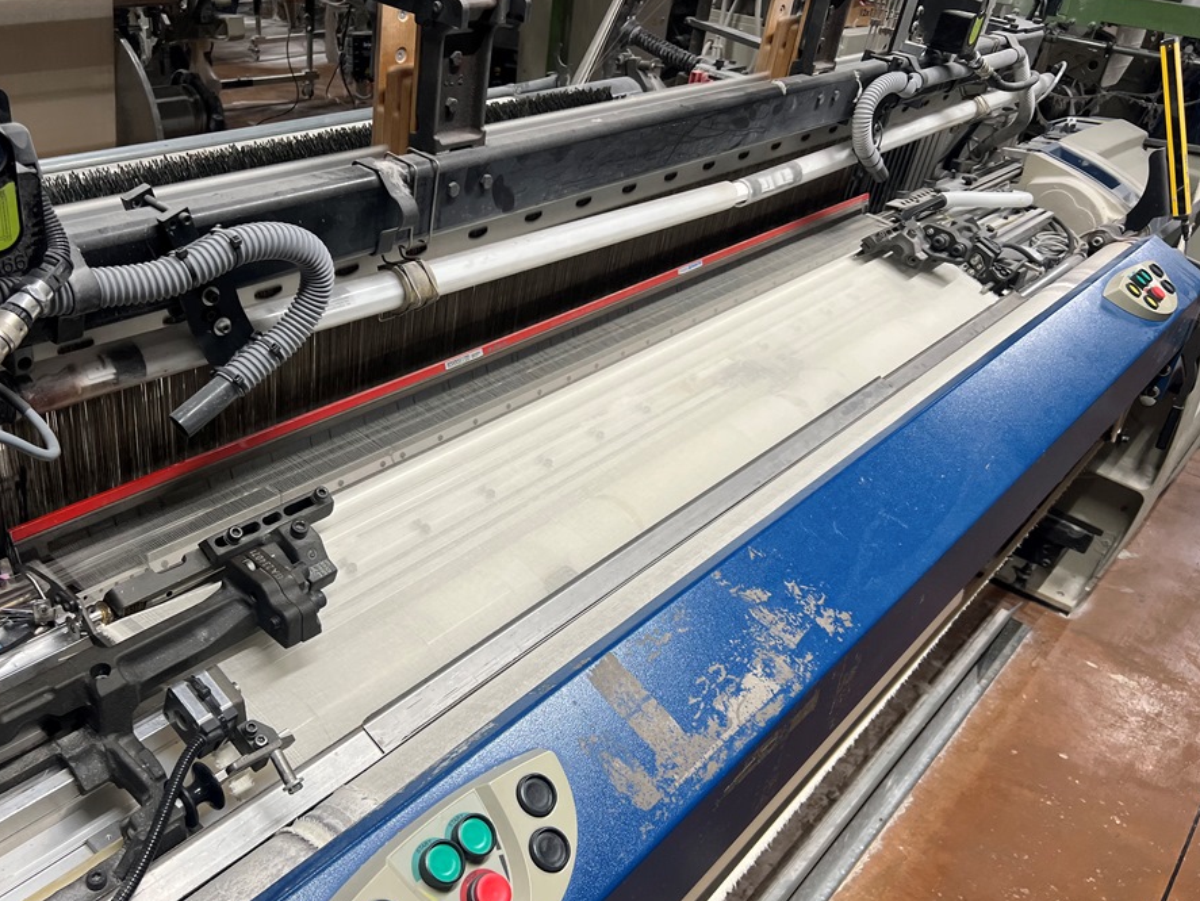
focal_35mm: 30
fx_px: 1040
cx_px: 513
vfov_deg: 46.8
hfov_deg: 59.7
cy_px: 486
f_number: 1.5
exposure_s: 1/100
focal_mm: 5.7
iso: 64
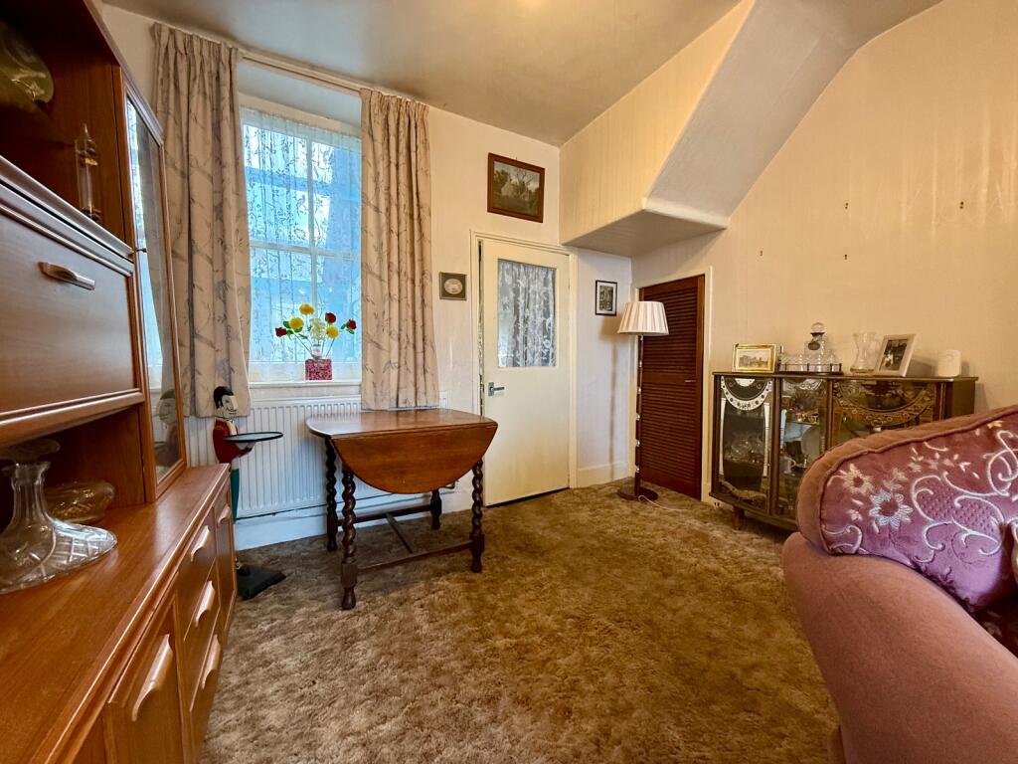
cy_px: 382
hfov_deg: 102.1
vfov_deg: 85.7
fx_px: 412
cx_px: 509
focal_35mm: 14
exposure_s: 1/100
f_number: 2.2
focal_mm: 2.22
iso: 400
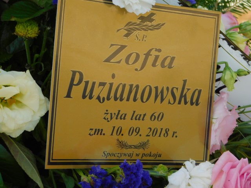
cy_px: 94
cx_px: 126
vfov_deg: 11.1
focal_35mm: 134
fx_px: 972
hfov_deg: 14.7
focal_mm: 23.7
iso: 125
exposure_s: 1/160
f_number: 5
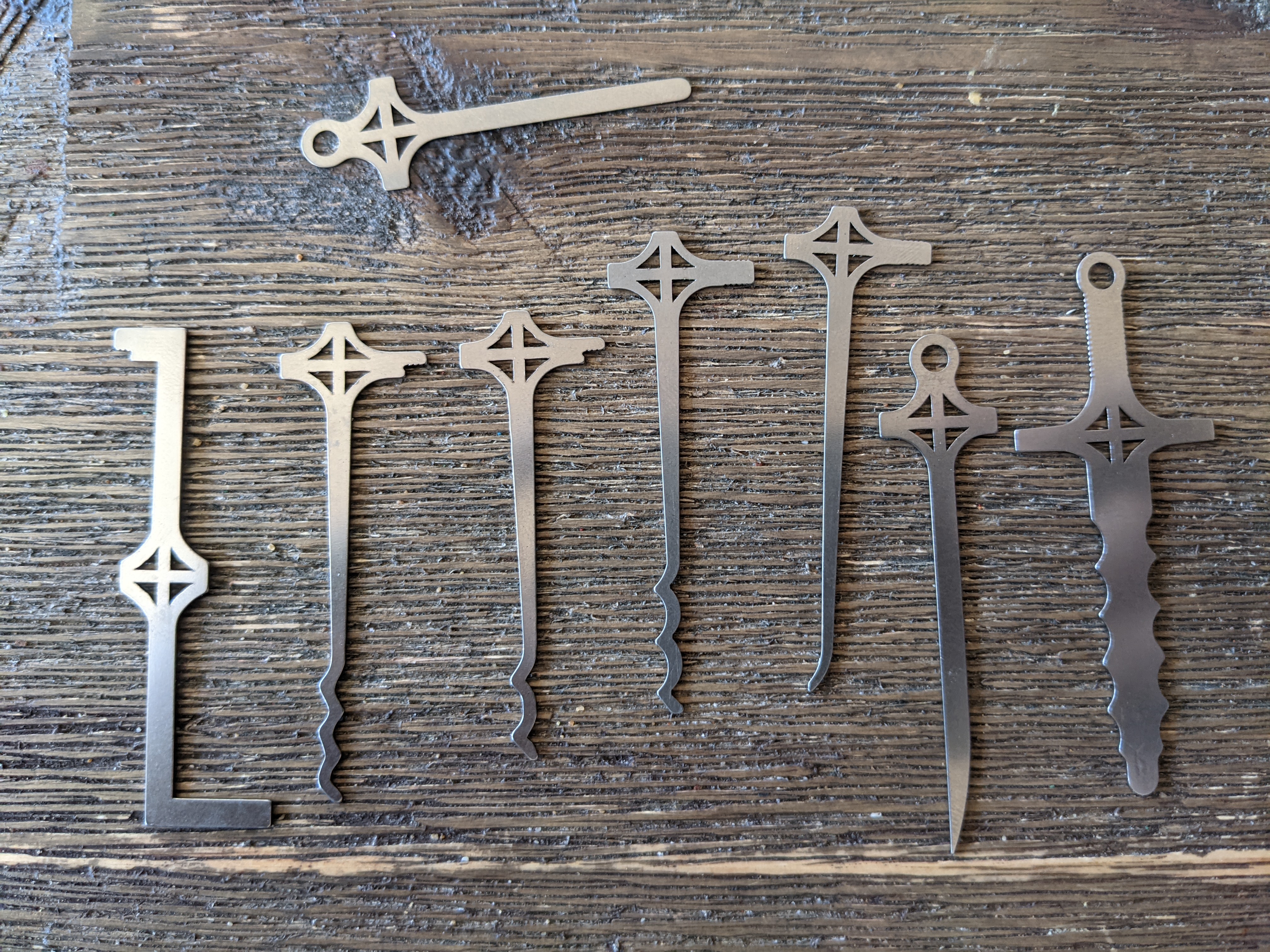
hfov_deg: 65.3
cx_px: 635
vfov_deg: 51.4
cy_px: 476
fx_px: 991
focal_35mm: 27
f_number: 1.73
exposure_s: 1/60
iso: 240
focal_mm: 4.38
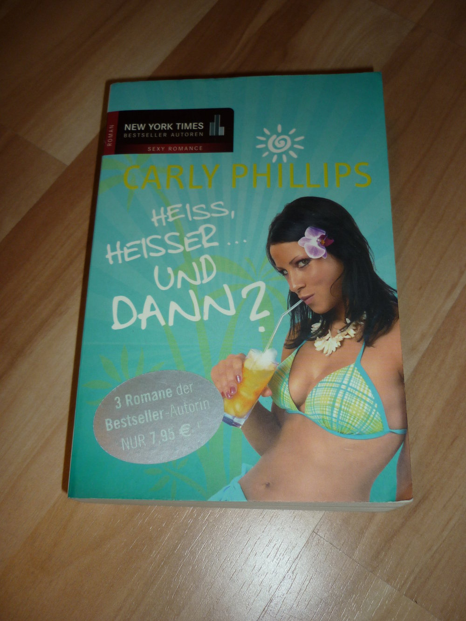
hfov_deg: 43.0
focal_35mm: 33
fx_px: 592
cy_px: 310
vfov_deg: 55.3
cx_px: 233
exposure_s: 1/30
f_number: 2.8
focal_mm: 5.5
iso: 100
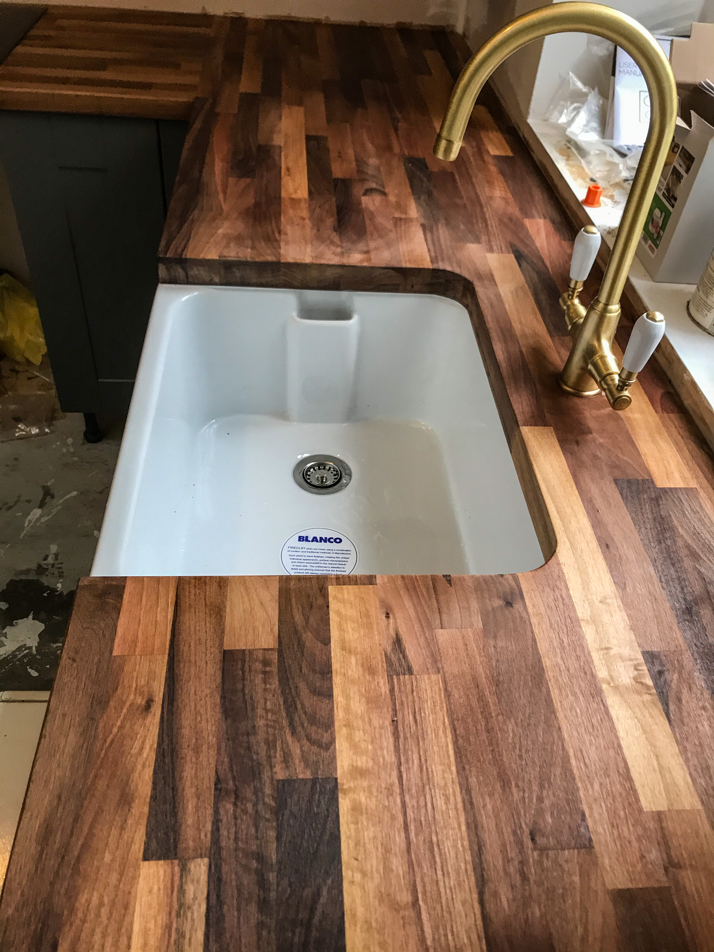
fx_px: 770
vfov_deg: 63.4
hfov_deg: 49.7
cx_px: 357
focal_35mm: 28
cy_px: 476
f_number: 1.8
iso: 40
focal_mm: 3.99
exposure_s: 1/35
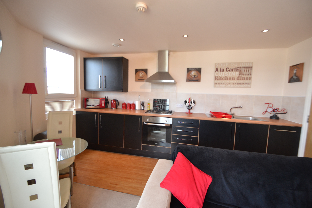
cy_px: 104
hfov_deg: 100.4
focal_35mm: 15
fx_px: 130
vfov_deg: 77.3
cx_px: 156
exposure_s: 1/60
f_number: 3.5
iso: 400
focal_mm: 10
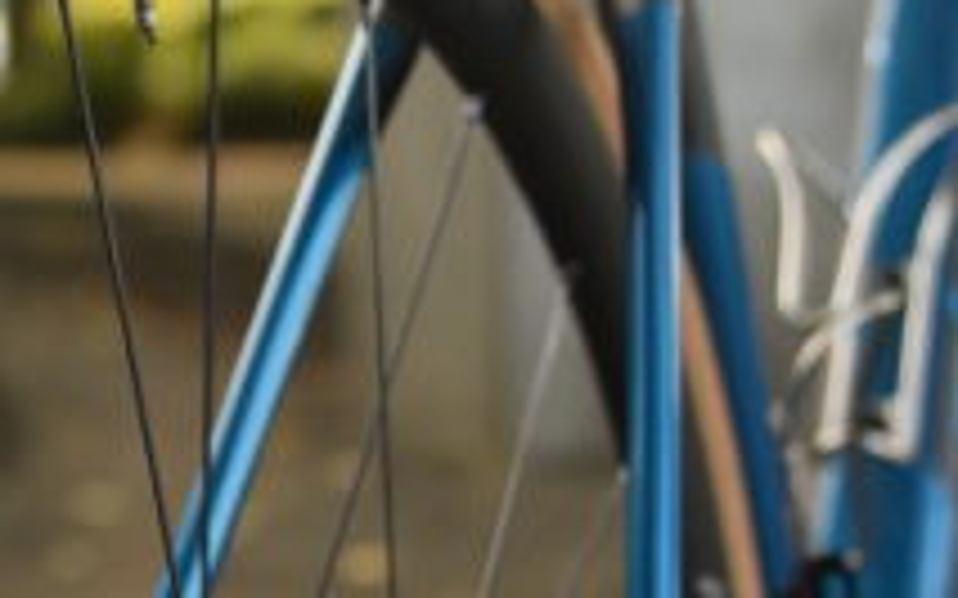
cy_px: 126
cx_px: 45
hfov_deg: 17.8
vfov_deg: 11.3
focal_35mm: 115
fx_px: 3002
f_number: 2.8
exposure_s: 1/800
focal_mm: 32
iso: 640
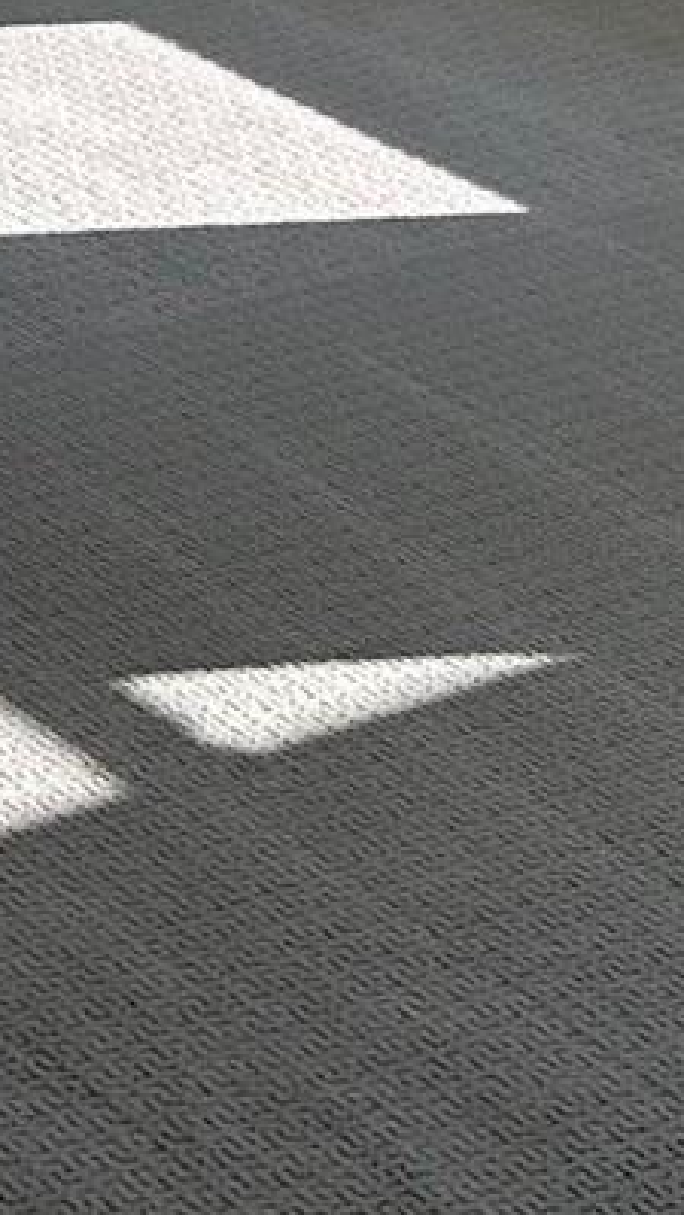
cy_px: -942
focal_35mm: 134
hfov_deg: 9.0
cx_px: -85
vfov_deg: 14.2
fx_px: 4321
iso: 80
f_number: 1.78
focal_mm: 6.86
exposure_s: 1/1812
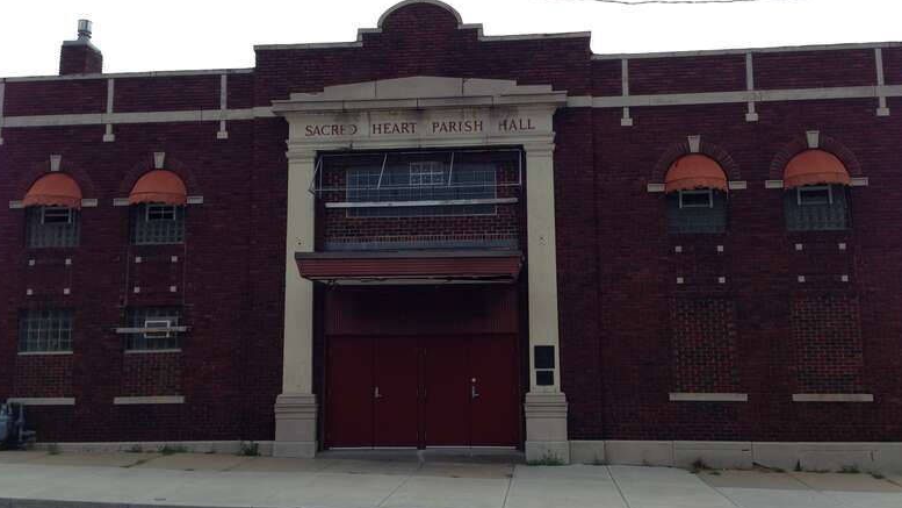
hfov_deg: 54.0
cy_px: 231
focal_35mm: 37
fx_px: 885
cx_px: 454
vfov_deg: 32.0
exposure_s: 1/339
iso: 50
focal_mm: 4.12
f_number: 2.4
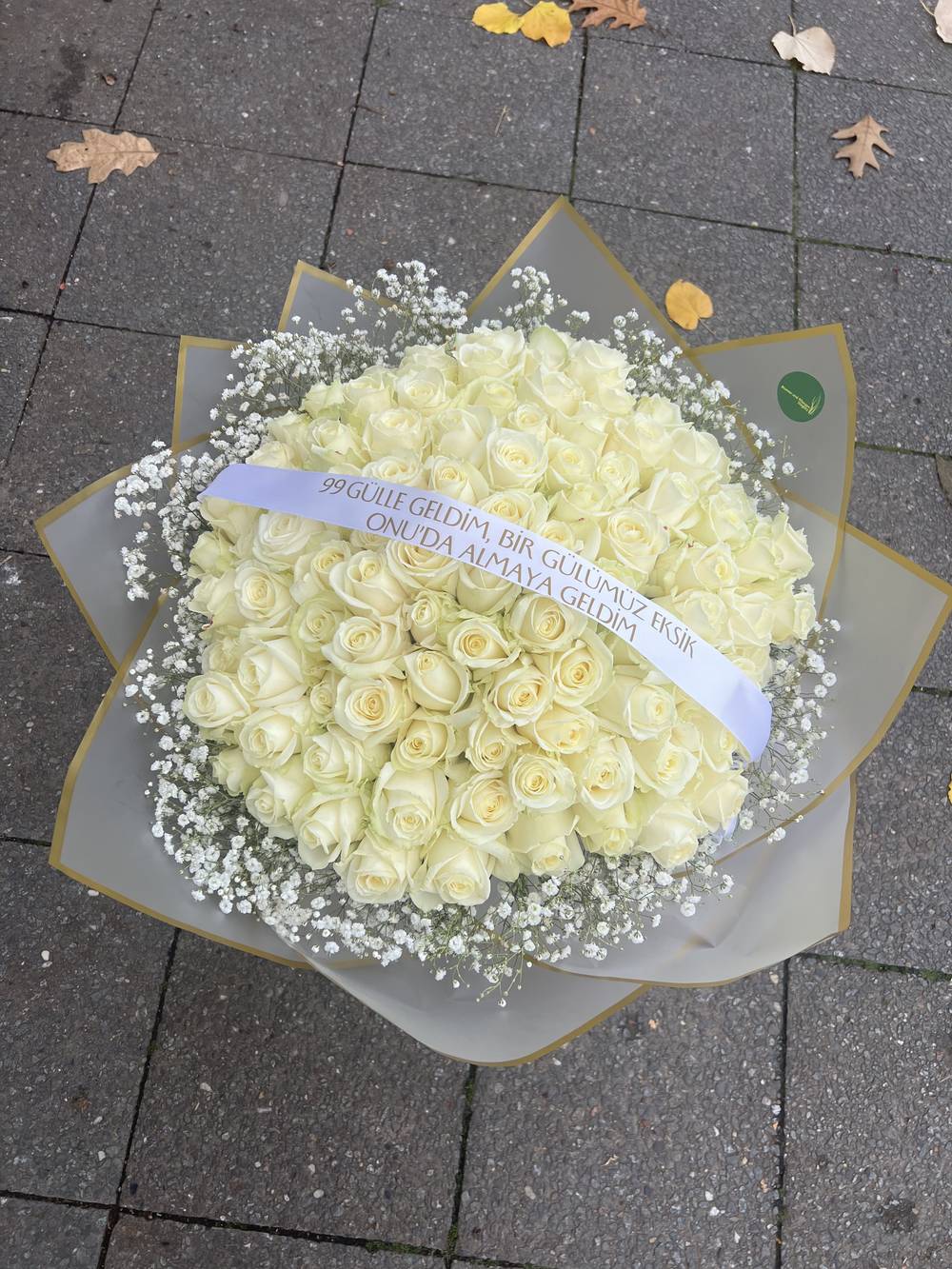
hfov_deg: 53.1
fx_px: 953
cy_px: 634
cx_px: 476
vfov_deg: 67.3
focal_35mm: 26
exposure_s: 1/221
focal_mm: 5.7
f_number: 1.5
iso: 40
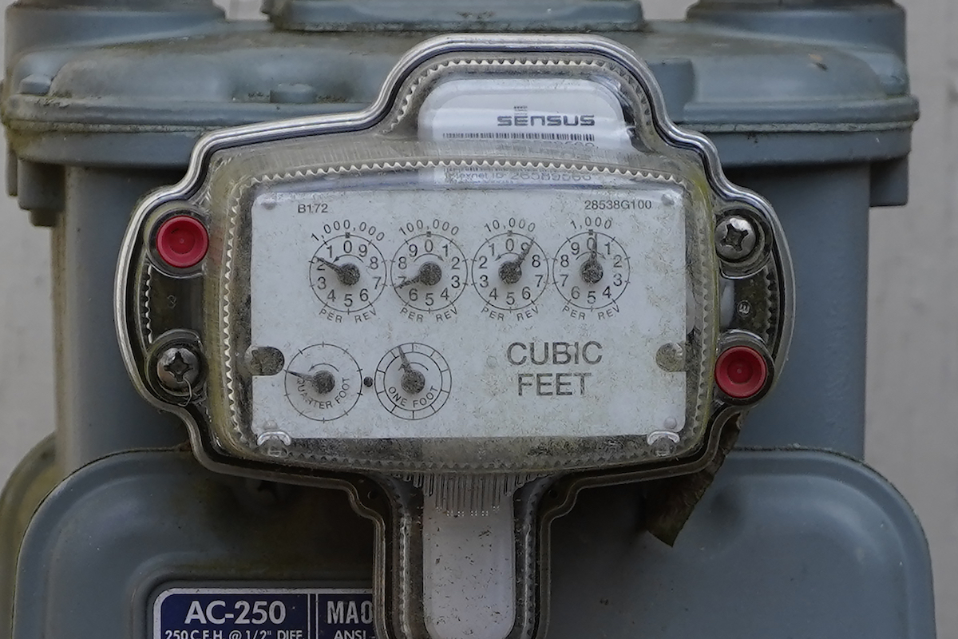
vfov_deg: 5.2
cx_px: 479
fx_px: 7051
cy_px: 320
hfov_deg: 7.8
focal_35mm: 265
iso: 400
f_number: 5.6
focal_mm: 265
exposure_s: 1/1000
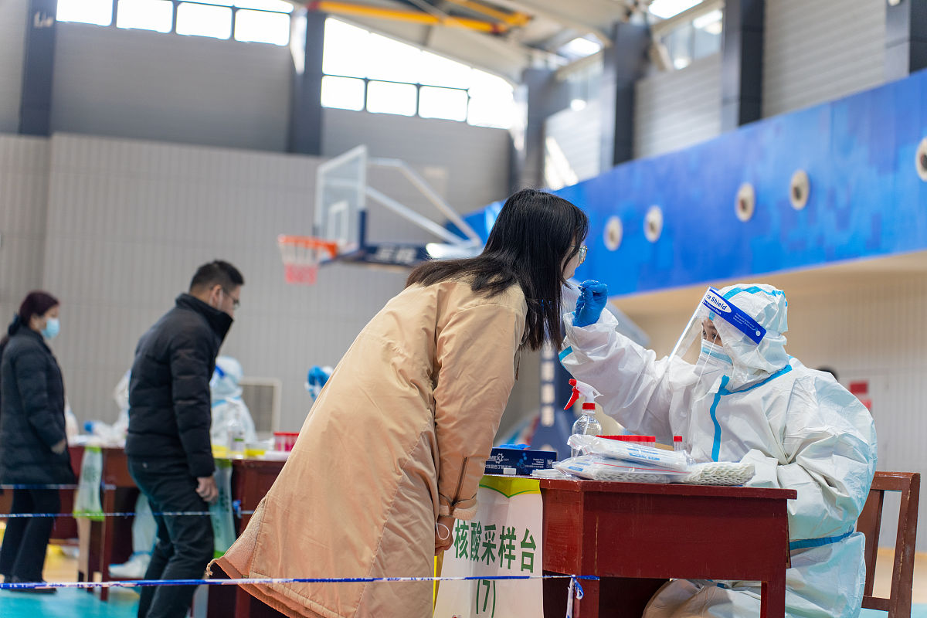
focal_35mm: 75
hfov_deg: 27.0
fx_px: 1931
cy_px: 309
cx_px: 464
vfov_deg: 18.2
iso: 500
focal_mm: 75
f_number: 2.8
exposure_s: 1/160
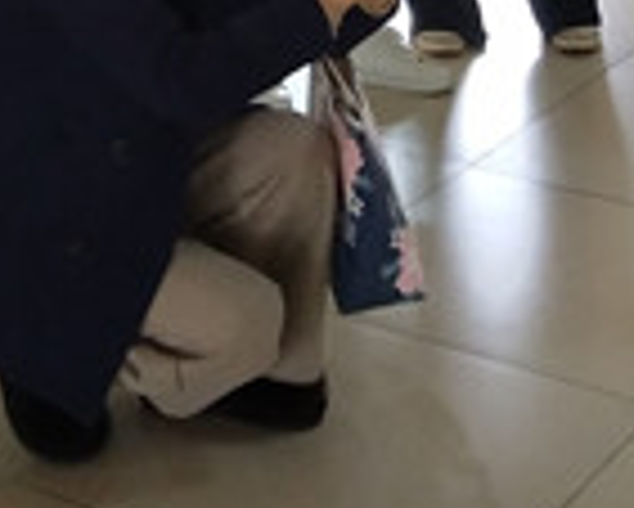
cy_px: -434
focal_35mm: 129
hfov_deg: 14.9
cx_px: 198
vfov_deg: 11.1
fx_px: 2422
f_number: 1.8
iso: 305
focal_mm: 3.95
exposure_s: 1/50
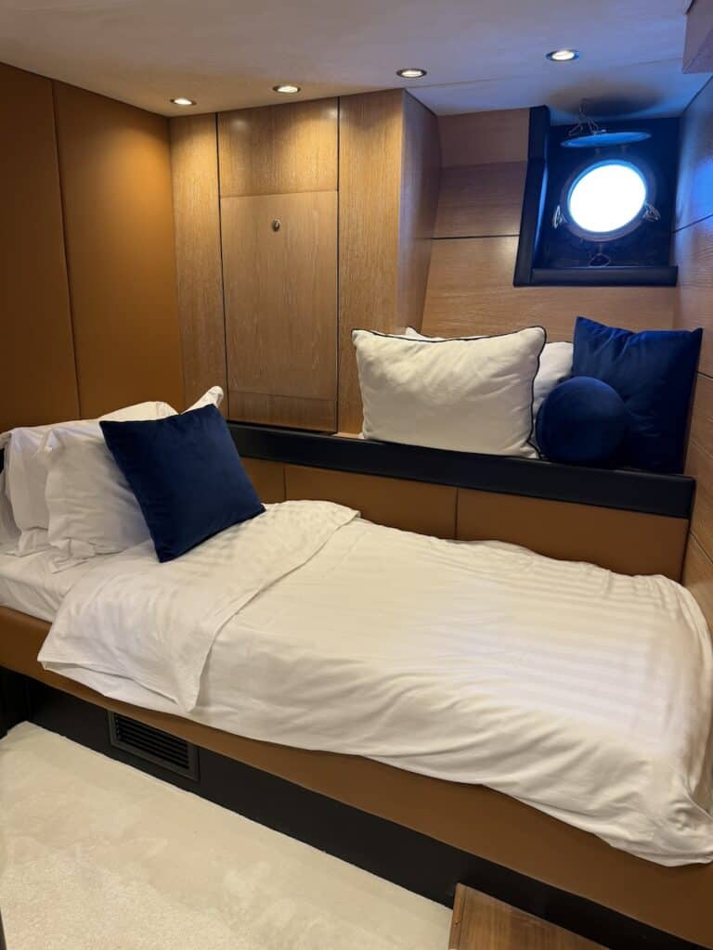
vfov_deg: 71.6
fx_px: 659
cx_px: 356
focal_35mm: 24
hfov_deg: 56.8
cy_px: 475
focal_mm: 6.76
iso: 100
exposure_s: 1/78
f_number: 1.78
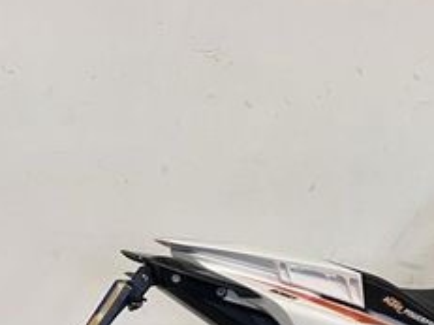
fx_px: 902
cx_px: 443
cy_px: 396
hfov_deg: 25.6
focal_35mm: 72
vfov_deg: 19.2
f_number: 1.6
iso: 80
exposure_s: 1/50
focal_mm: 5.1
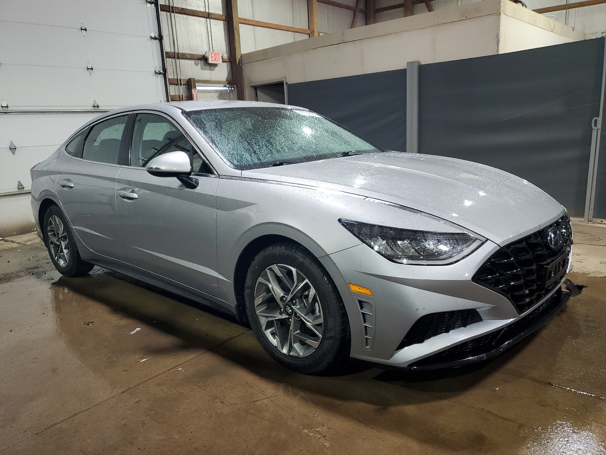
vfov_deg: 53.1
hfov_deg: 67.3
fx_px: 455
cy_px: 228
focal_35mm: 26
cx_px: 303
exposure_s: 1/60.2
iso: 79
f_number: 1.5
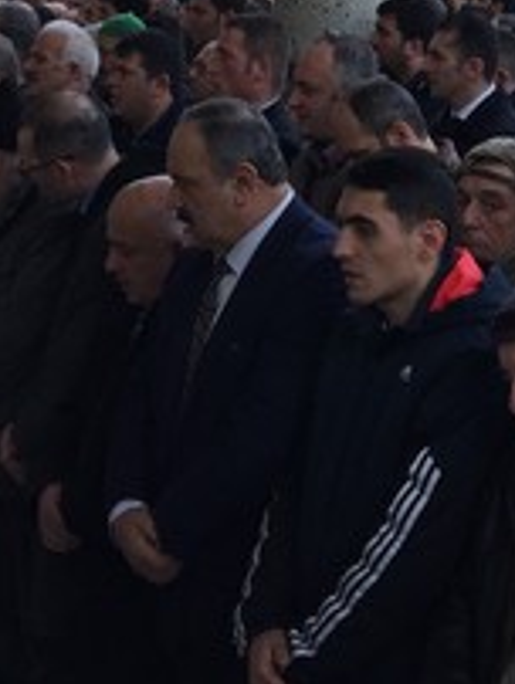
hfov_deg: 15.3
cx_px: 424
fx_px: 1900
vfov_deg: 19.4
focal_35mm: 96
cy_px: -112
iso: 32
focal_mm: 4.15
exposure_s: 1/455
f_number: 2.2
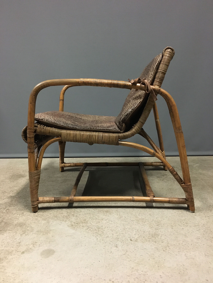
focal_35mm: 29
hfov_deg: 48.2
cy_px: 142
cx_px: 106
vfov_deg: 61.7
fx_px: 238
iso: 250
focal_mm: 4.15
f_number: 2.2
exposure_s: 1/17
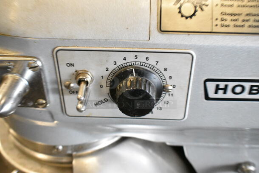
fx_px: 324
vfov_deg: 29.9
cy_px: 86
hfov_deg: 43.6
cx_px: 130
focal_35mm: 45
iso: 6400
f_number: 5.6
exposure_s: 1/125
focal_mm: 30
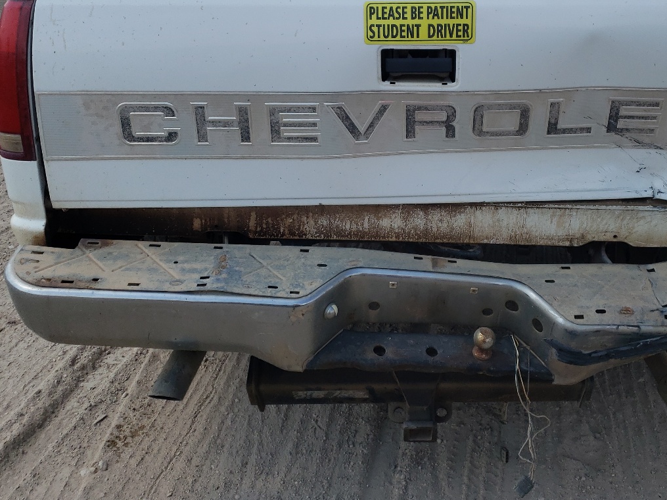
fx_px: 790
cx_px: 409
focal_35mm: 41
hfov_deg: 45.5
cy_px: 131
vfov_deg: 34.5
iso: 50
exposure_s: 1/3333
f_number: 1.5
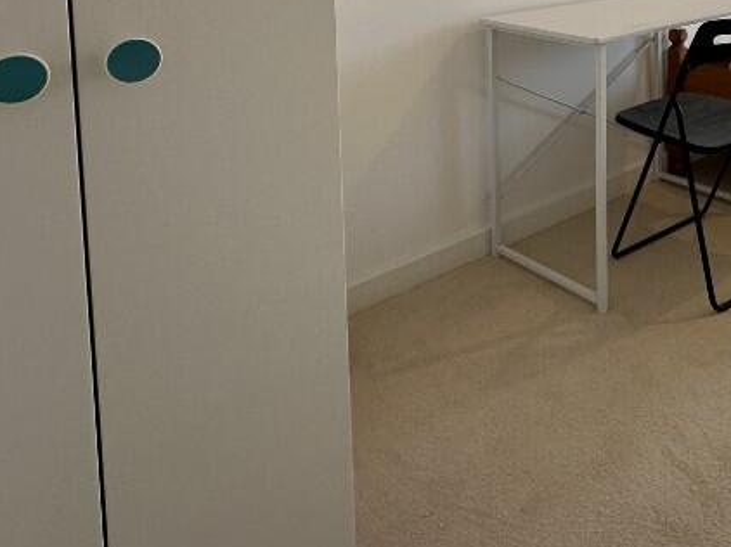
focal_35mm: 34
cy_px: -50
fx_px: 718
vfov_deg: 35.8
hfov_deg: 47.2
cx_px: 689
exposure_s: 1/100
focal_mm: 2.22
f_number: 2.2
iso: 80
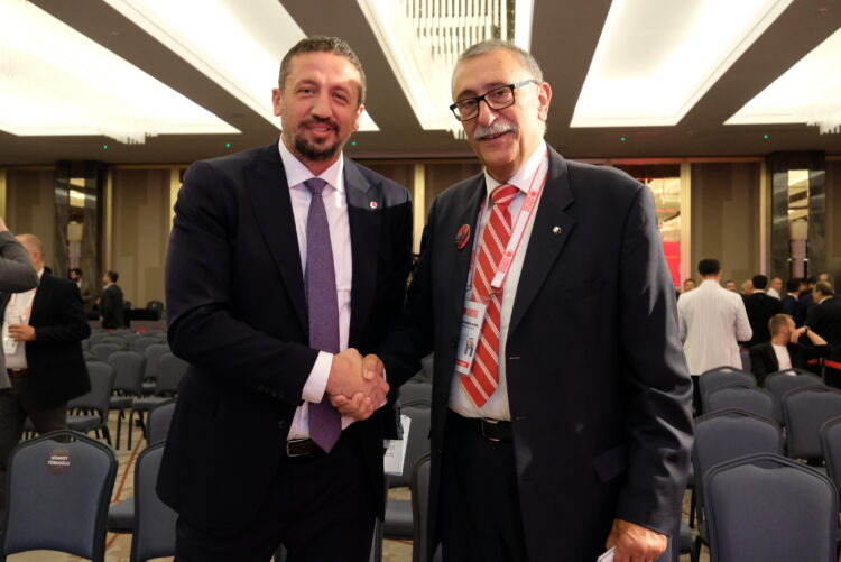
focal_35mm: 33
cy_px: 281
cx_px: 420
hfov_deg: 57.2
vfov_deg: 40.0
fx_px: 771
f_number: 4
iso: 4000
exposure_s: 1/125
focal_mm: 21.9
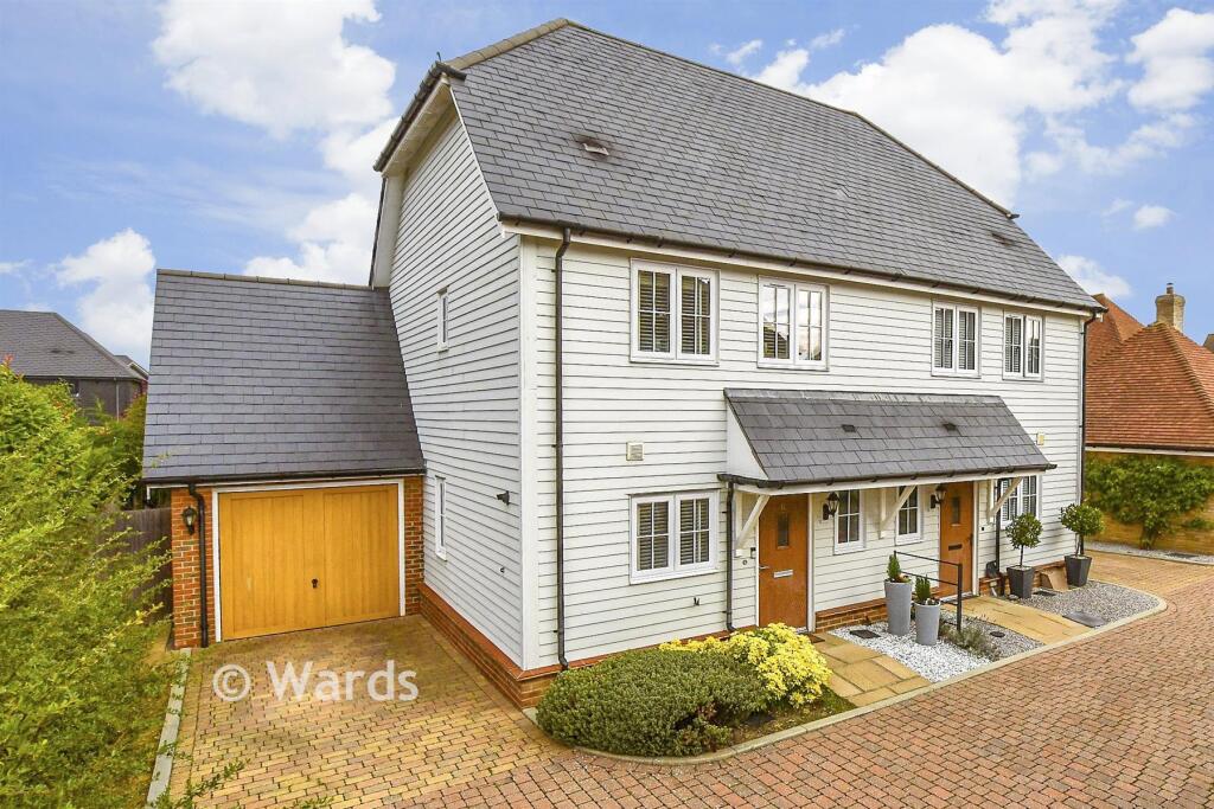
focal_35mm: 25
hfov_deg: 71.5
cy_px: 404
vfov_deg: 51.3
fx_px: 843
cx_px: 607
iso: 200
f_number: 8
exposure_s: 1/1000
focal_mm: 17
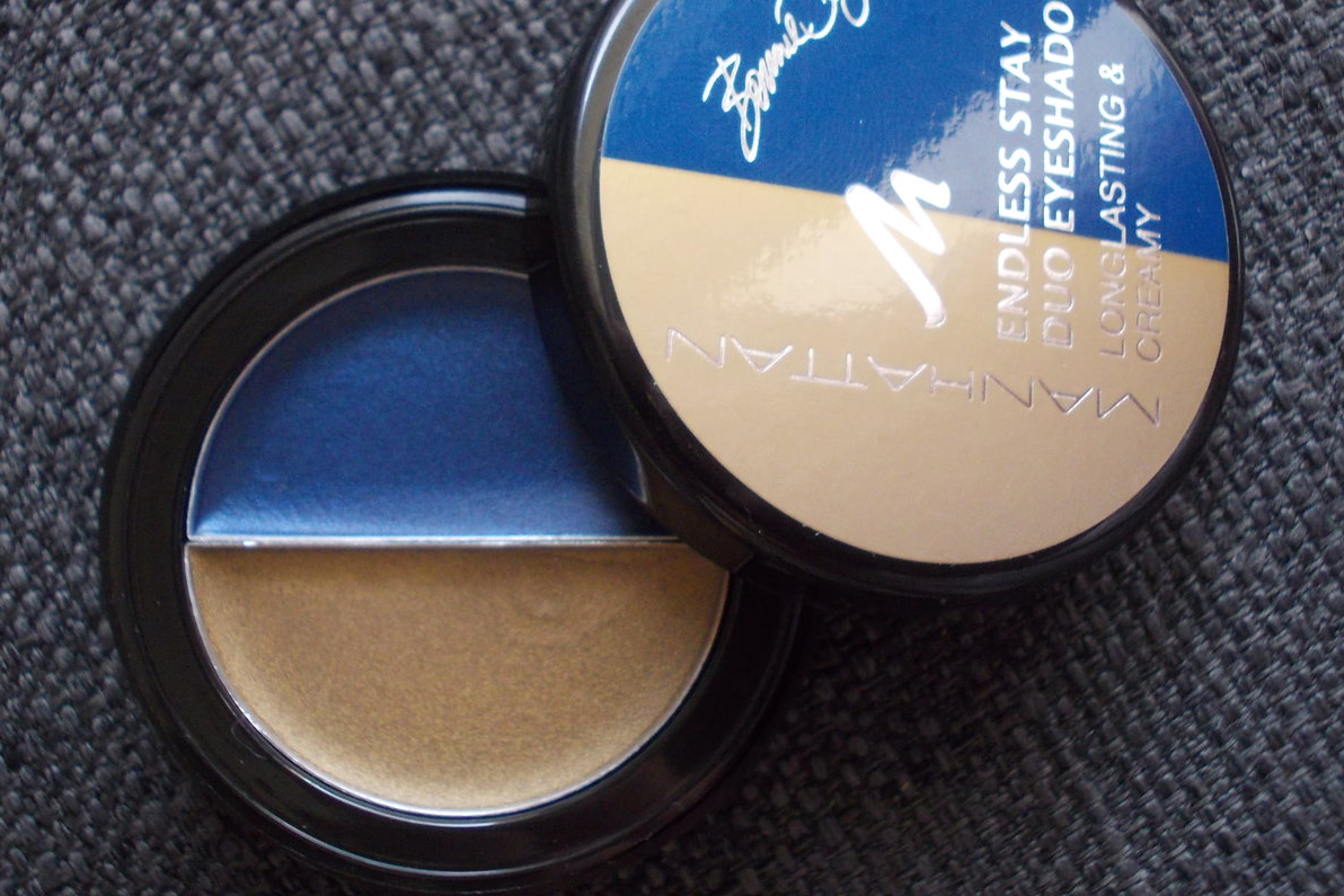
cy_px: 388
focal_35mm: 50
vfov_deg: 27.0
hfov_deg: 39.6
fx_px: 1867
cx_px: 644
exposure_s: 1/25
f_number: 3.3
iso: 200
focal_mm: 6.1
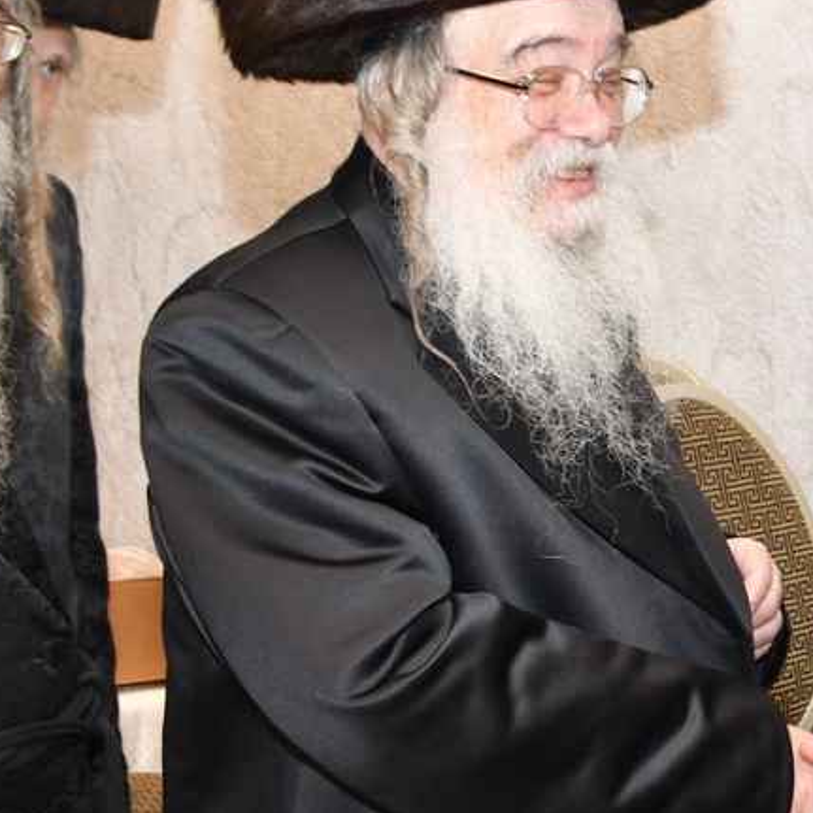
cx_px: 1171
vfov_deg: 16.5
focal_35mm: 105
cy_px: 284
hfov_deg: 15.5
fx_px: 2790
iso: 1250
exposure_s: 1/125
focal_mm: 38
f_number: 8
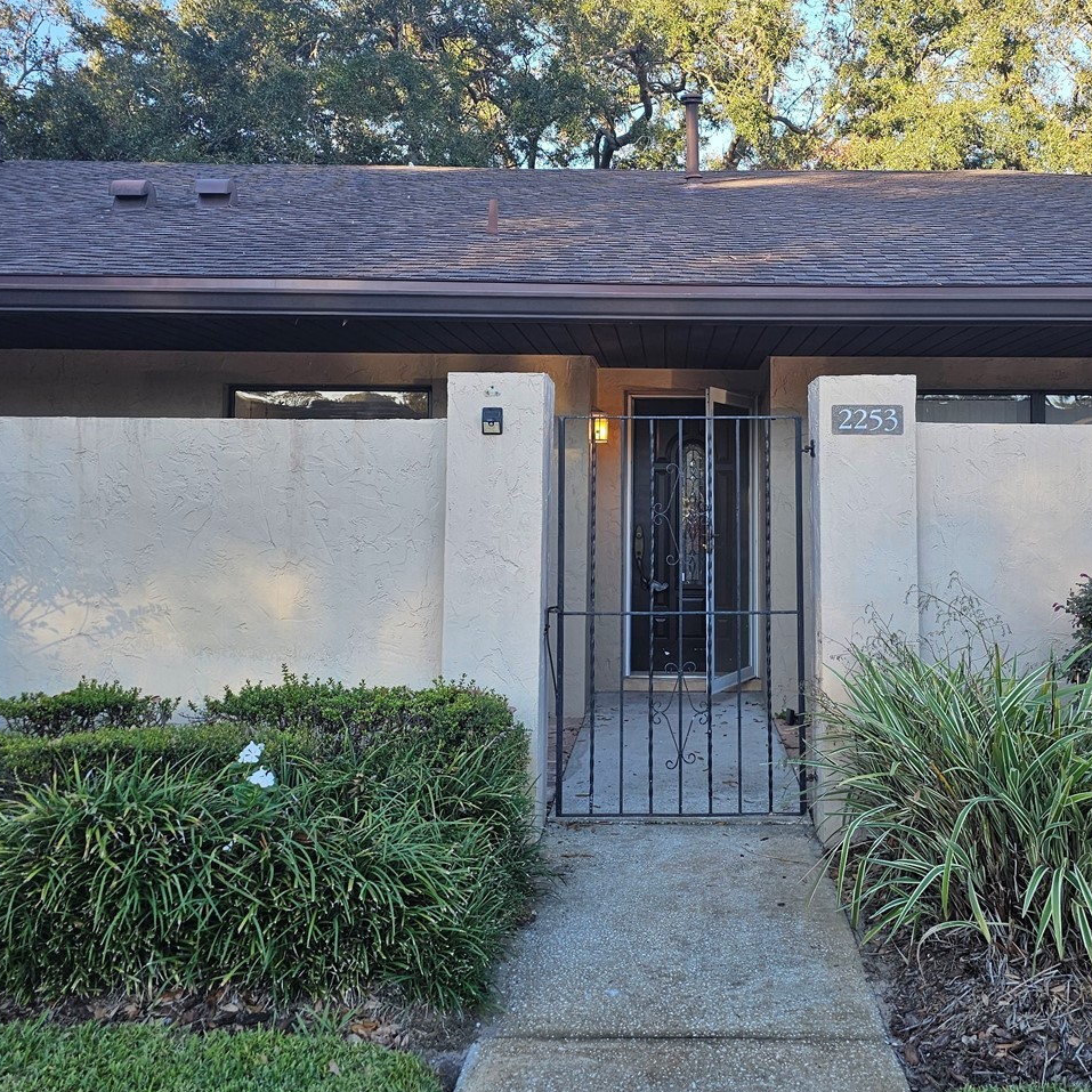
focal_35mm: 34
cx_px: 704
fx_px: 1213
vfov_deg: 48.1
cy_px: 429
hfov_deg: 47.9
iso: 25
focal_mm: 6.3
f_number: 1.7
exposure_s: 1/207
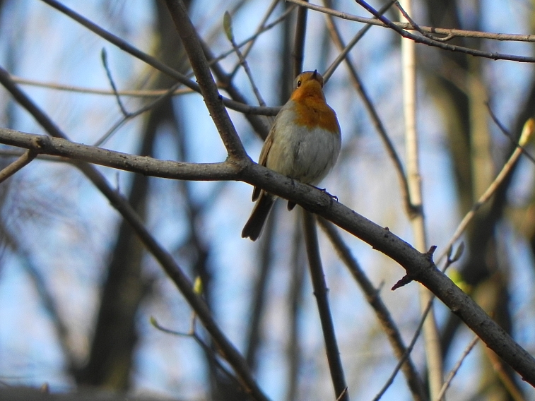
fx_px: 14175
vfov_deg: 1.6
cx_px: 235
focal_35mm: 917
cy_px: 168
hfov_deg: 2.2
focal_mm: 120
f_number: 5
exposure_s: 1/220
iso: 160
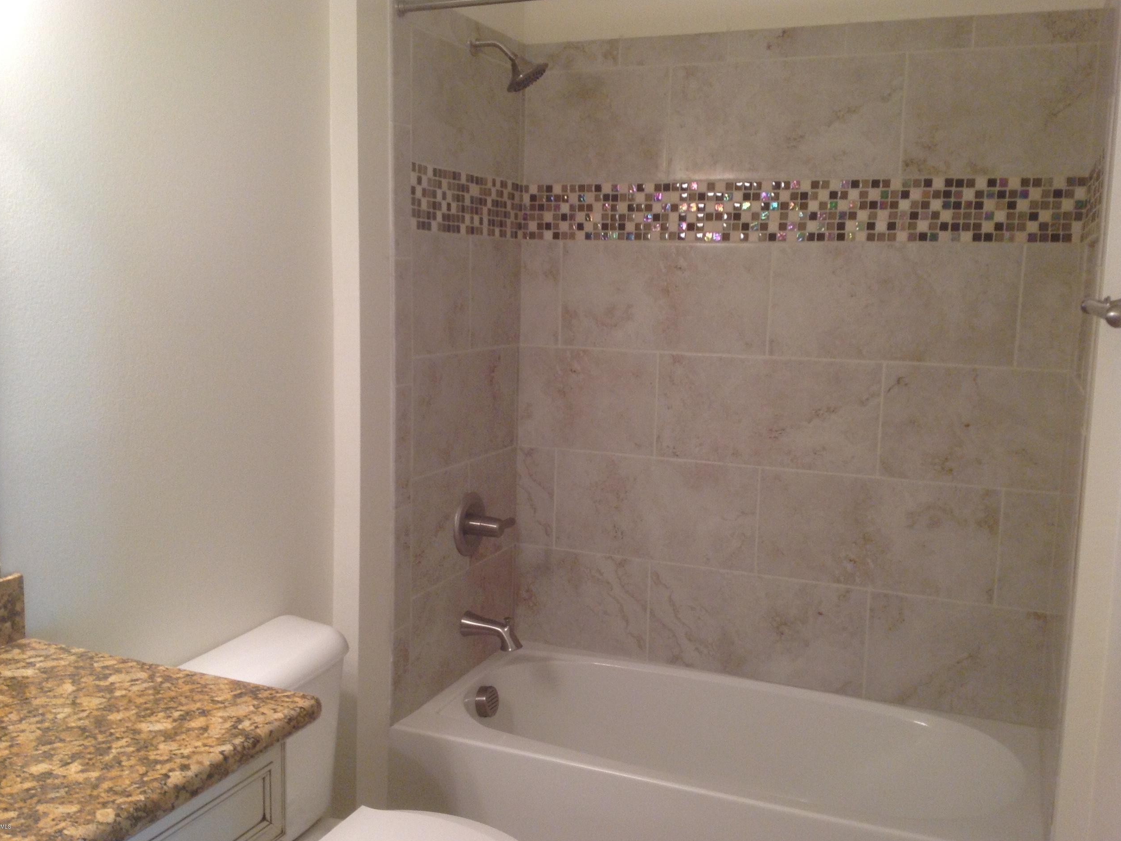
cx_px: 553
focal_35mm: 36
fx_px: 1166
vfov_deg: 39.7
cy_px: 423
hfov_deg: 51.4
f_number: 2.4
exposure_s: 1/15
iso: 80
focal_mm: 4.28
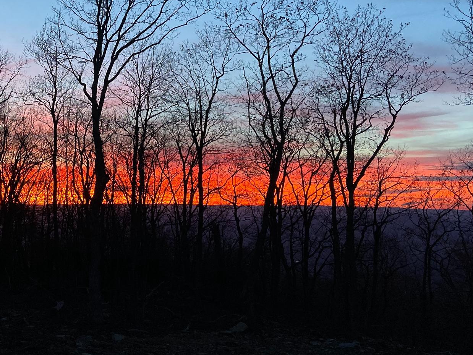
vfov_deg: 33.0
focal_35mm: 43
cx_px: 122
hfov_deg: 42.6
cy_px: 94
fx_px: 588
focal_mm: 4.25
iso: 400
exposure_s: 1/60
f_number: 1.8
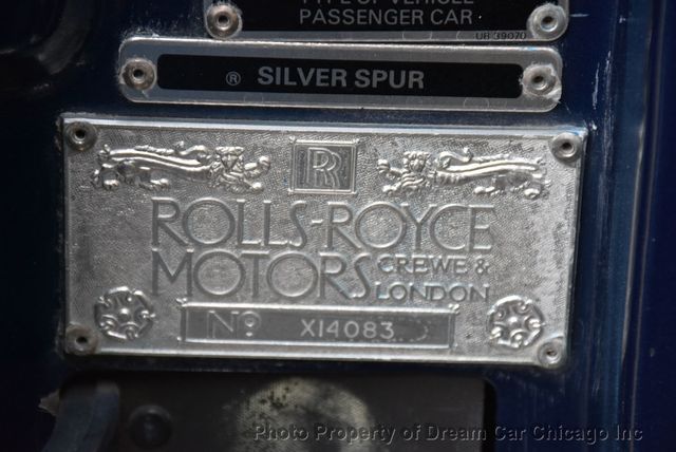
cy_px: 226
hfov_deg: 11.8
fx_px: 3270
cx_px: 338
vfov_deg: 7.9
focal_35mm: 174
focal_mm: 116
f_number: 8
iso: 800
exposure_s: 1/250
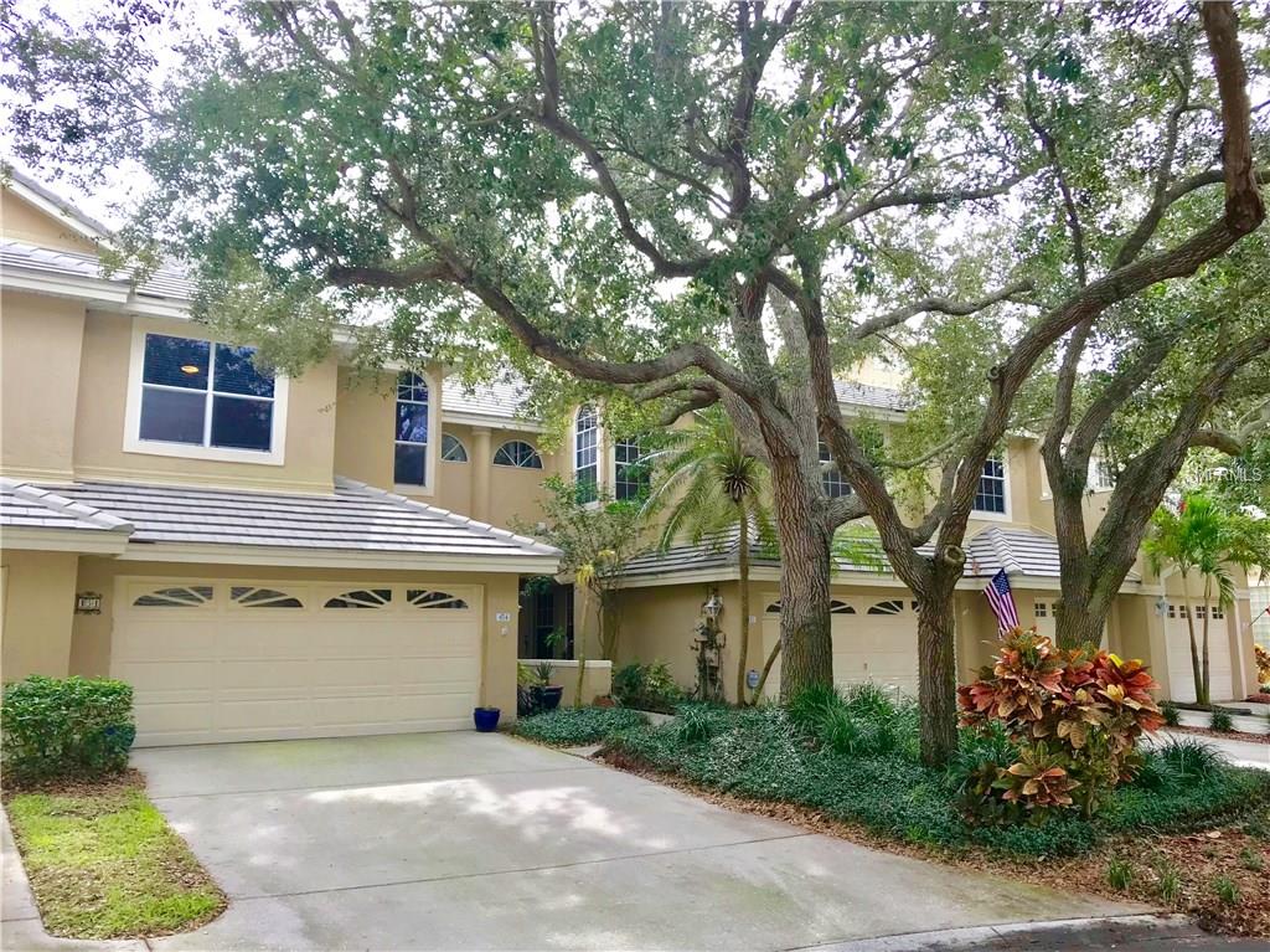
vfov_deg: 49.7
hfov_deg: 63.5
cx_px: 635
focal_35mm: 28
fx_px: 1027
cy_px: 476
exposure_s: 1/249
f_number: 1.8
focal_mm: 3.99
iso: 20
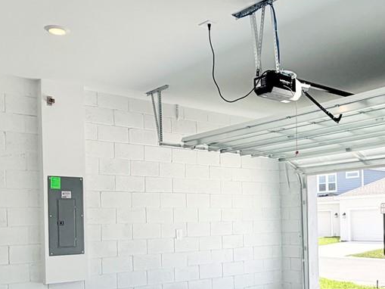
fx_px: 489
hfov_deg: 41.9
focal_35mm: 44
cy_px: 218
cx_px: 279
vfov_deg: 32.3
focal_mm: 2.22
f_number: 2.2
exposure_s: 1/651
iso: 40
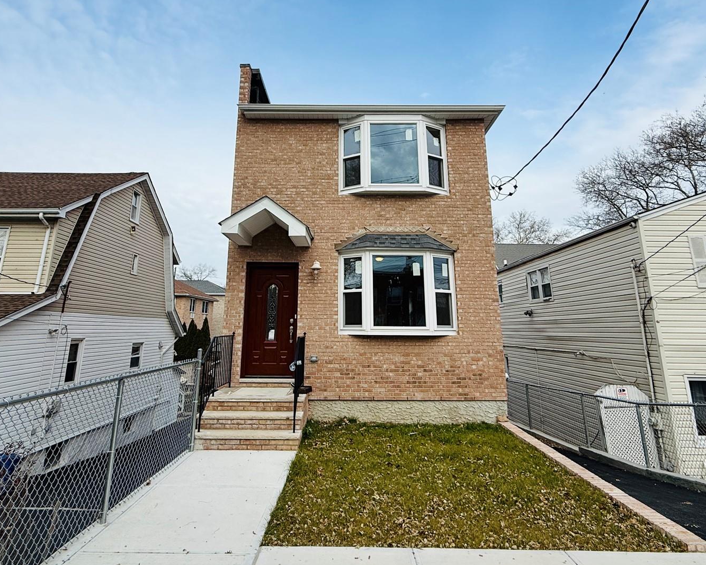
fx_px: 439
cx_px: 342
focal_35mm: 21
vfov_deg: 64.7
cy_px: 216
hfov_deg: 77.6
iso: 50
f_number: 2.2
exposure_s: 1/1534
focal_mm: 2.22
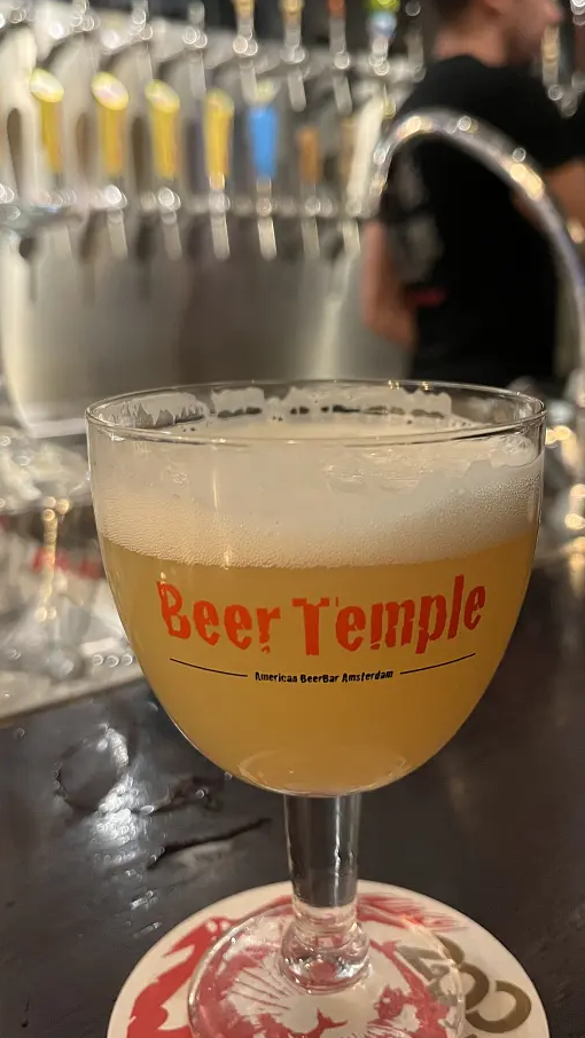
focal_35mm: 32
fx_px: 882
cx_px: 314
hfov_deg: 36.7
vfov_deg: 60.9
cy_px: 473
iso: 400
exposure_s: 1/33
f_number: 1.6
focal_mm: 5.1
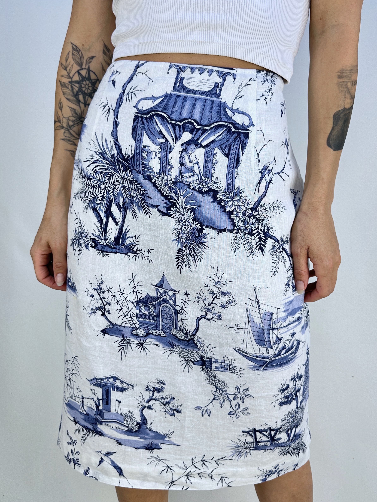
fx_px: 348
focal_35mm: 24
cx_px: 188
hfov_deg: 56.8
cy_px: 251
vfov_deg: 71.6
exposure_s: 1/290
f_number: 1.78
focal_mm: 6.86
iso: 80
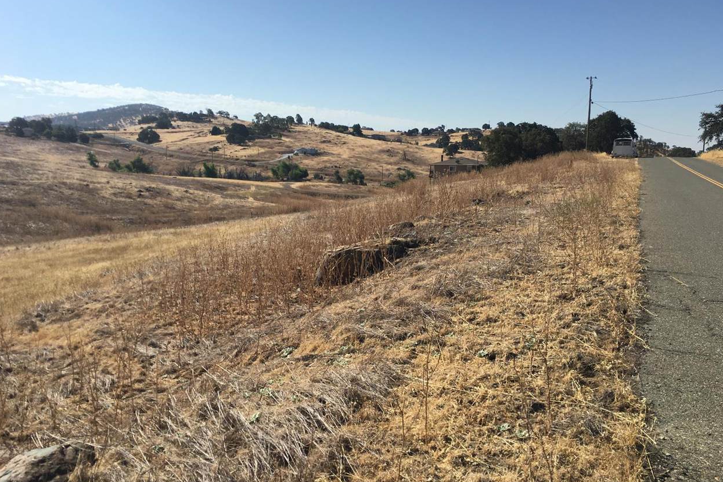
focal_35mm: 31
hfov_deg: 60.3
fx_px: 623
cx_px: 357
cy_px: 234
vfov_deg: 42.3
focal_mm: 4.15
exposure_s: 1/2262
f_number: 2.2
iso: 25
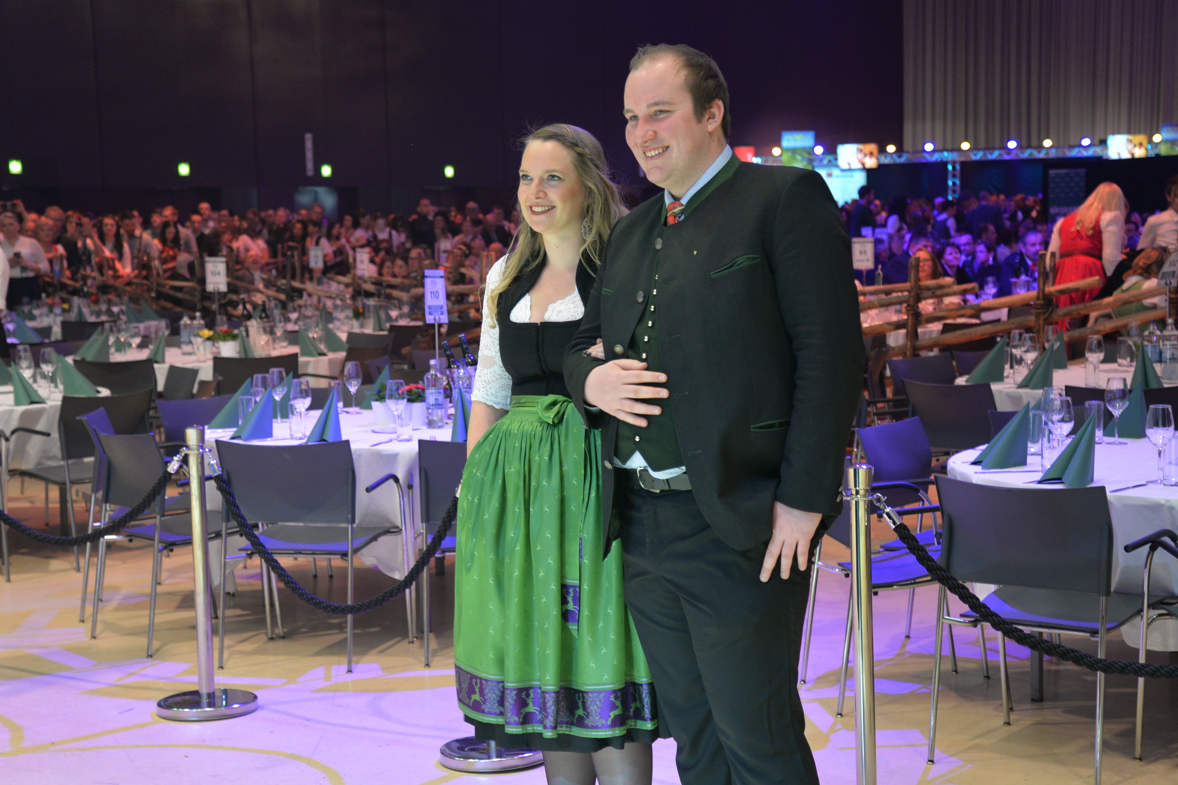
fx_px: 2192
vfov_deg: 20.3
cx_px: 584
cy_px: 465
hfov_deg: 30.1
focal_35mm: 67
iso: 1000
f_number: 4.2
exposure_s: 1/30
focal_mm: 46
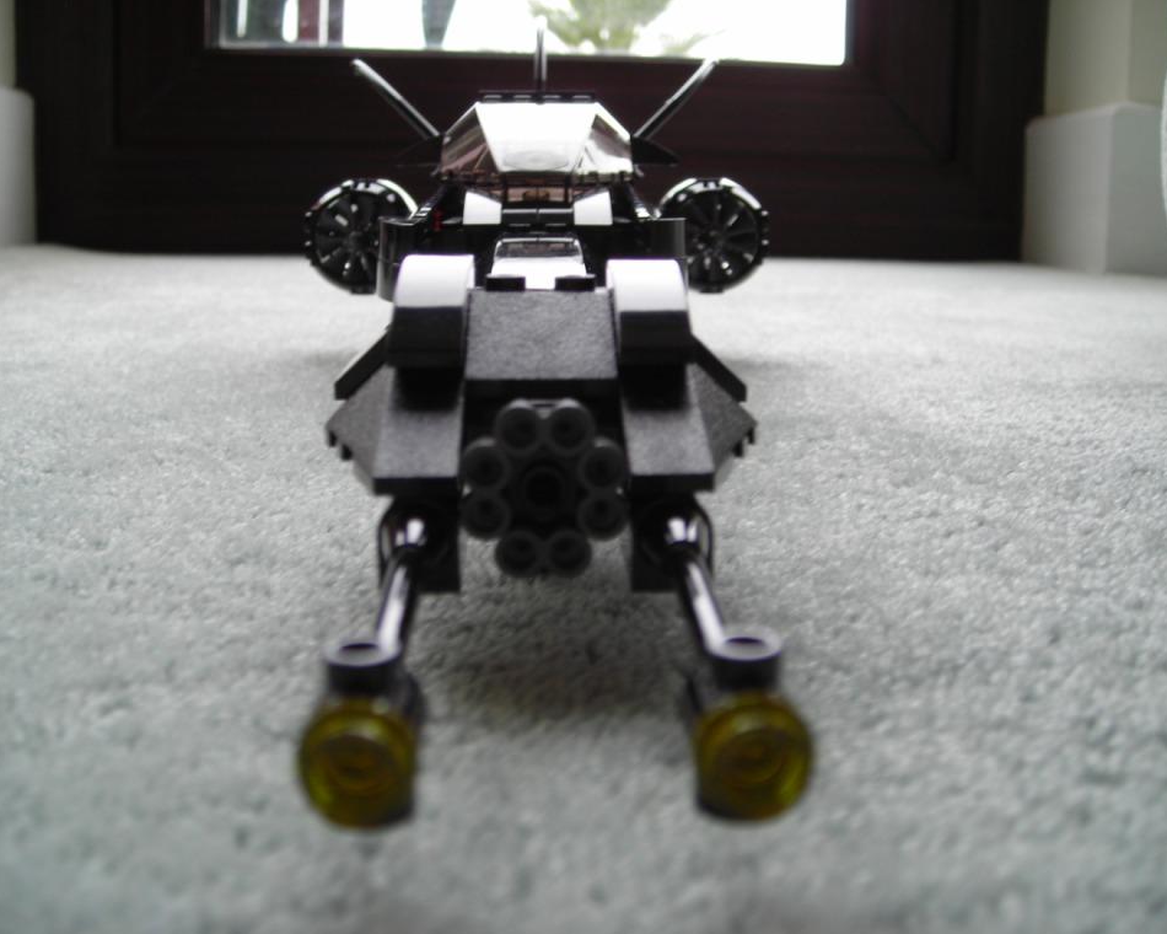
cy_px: 469
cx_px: 565
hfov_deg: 45.8
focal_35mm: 40
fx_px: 1382
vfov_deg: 37.3
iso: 50
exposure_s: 1/21
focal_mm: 6.3
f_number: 3.2
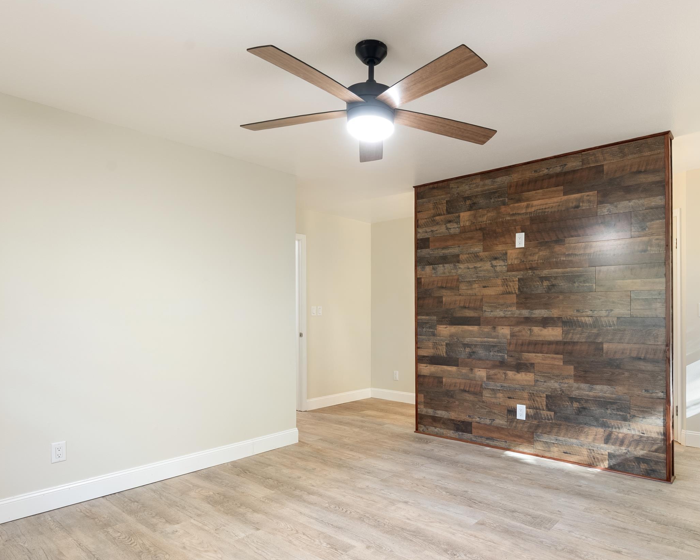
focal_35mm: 22
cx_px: 402
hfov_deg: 74.6
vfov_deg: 62.7
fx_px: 456
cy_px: 329
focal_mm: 16
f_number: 9
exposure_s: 1/1.25
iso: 250
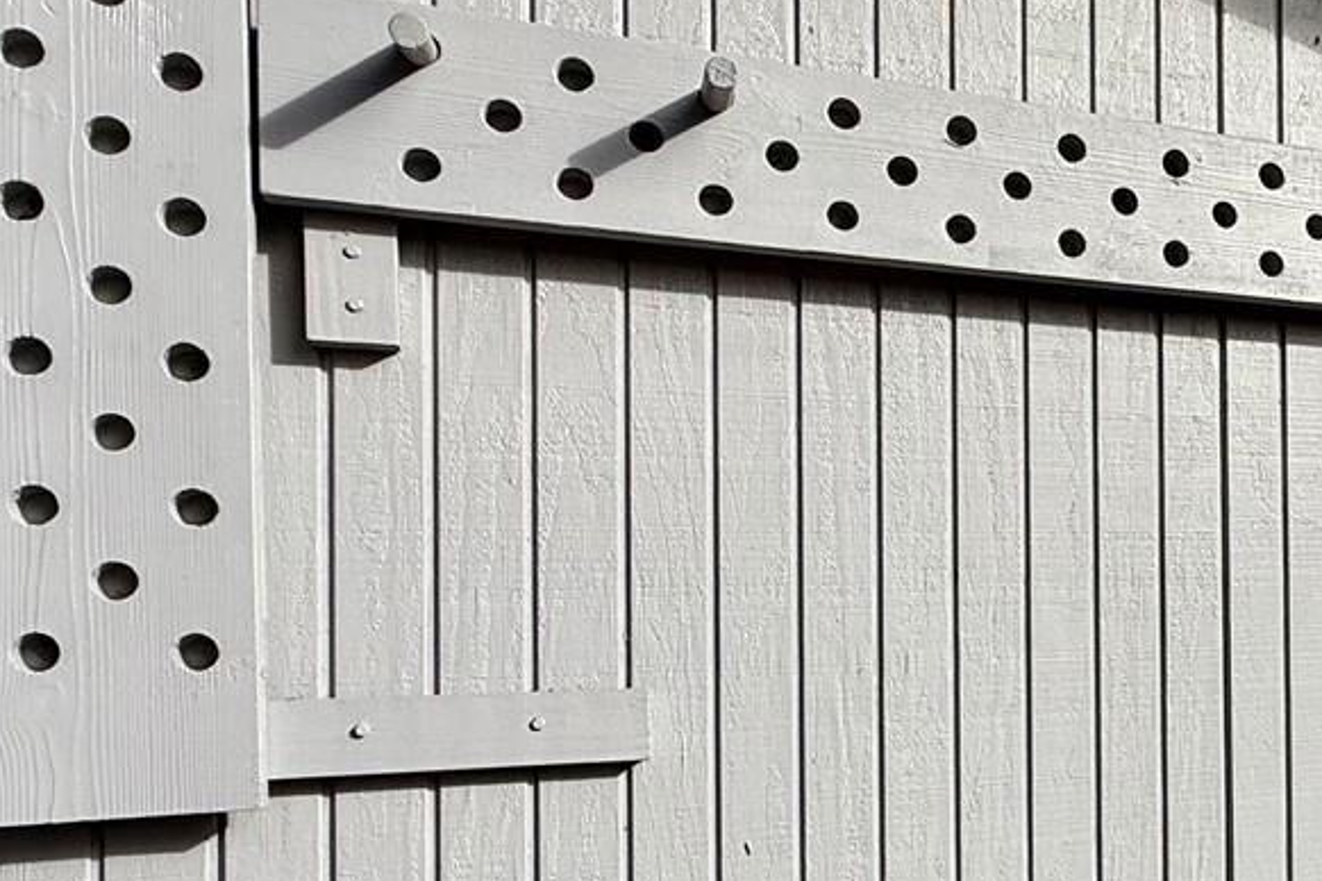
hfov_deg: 41.9
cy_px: 622
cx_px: 1327
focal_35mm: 40
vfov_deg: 33.0
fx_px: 1469
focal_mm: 2.22
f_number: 2.2
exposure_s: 1/1087
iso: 50
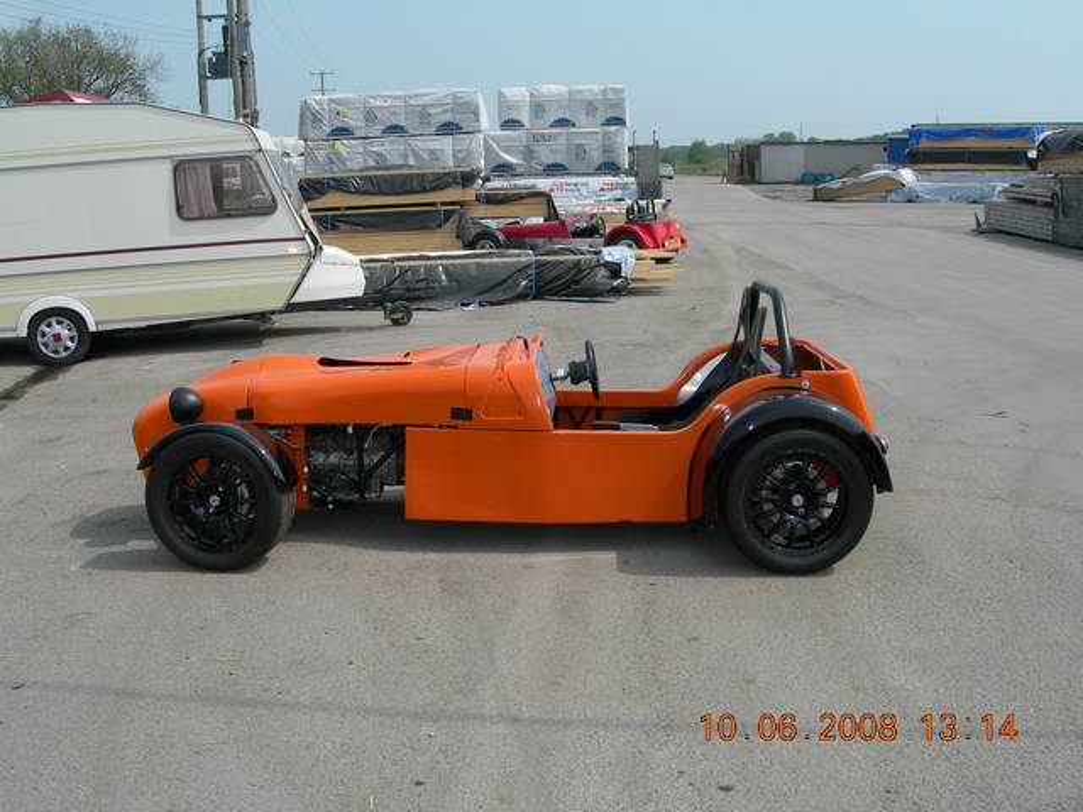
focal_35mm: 38
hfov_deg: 49.0
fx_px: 1189
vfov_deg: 37.7
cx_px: 542
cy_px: 406
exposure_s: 1/505
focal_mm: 7.8
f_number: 4.8
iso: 50
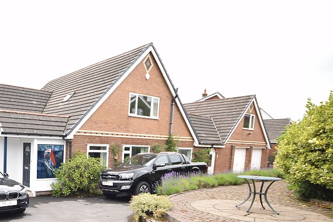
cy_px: 168
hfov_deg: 60.0
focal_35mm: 27
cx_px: 51
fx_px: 250
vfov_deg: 46.1
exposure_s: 1/160
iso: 200
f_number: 8
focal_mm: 10
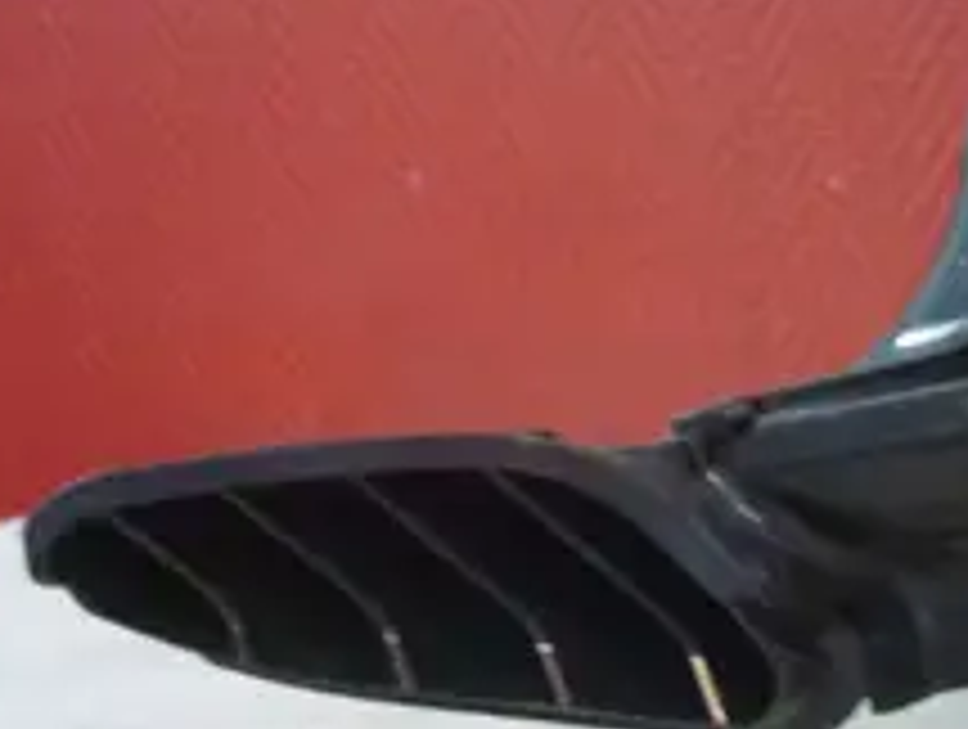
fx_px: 2185
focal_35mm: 78
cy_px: 464
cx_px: 977
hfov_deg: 23.9
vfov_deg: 18.9
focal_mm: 5.5
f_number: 2.8
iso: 400
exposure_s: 1/10
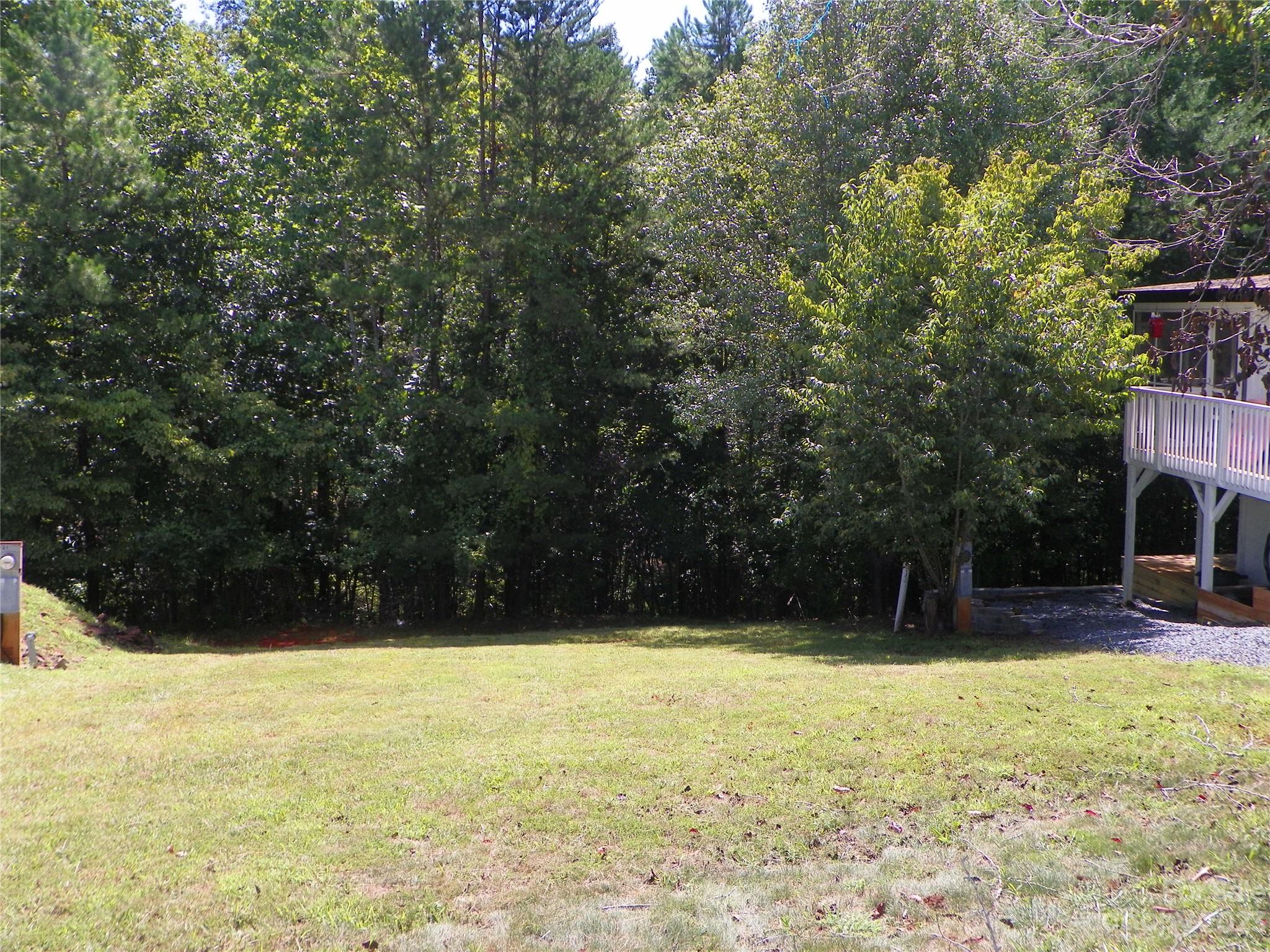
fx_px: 1357
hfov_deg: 50.1
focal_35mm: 37
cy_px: 476
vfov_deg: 38.7
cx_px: 635
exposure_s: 1/250
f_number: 4
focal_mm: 6.6
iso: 64
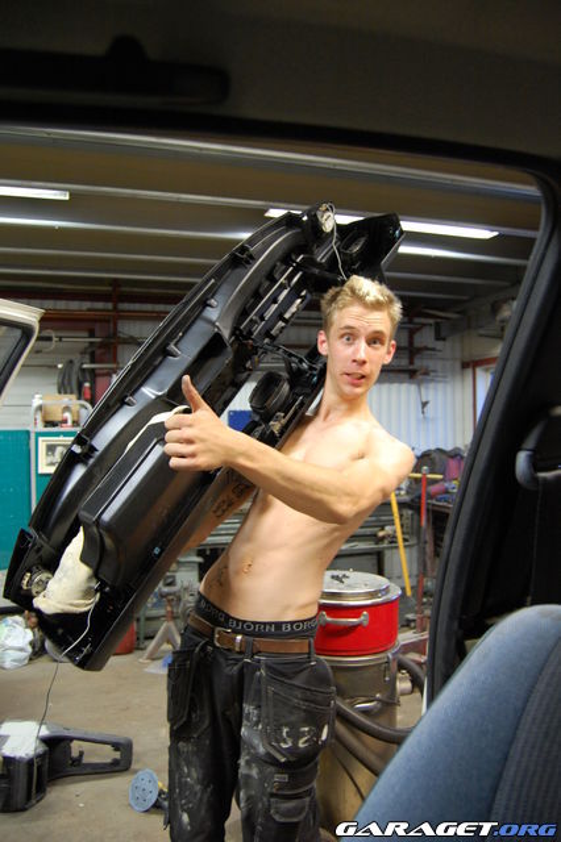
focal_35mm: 27
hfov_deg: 47.9
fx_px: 632
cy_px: 421
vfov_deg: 67.4
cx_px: 280
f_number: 3.5
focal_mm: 18
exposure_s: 1/30
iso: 800
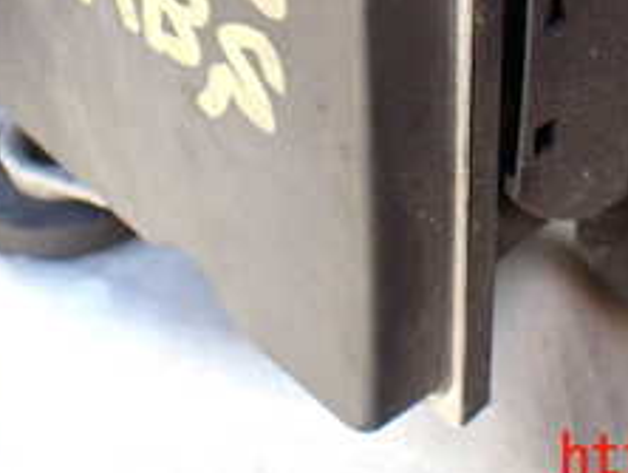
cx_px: 351
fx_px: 1471
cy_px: -142
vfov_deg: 17.2
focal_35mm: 81
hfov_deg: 24.1
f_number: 2.3
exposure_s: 1/125
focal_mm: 5.4
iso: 250
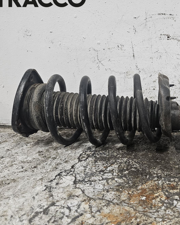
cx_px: 156
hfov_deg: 39.7
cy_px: 120
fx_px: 233
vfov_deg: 51.5
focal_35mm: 35
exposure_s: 1/100
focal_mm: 5.4
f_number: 1.8
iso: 320
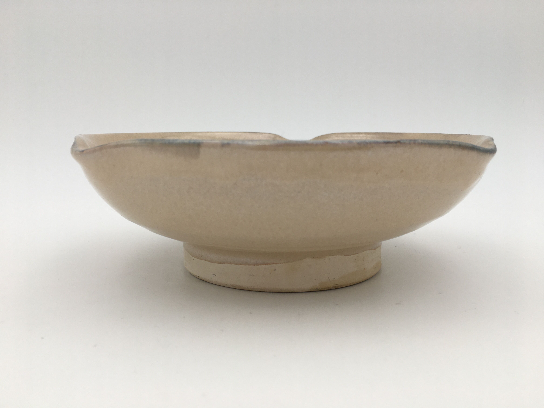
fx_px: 456
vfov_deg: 48.2
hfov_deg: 61.7
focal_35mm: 29
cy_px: 204
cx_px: 272
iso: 25
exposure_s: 1/174
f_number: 2.2
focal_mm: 4.15
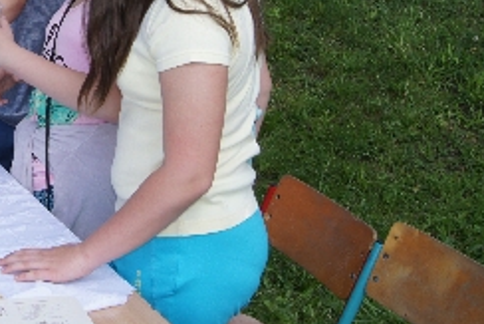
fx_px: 1090
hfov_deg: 23.7
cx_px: -26
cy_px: 59
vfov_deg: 16.7
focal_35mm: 81
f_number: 11
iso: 200
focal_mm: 22
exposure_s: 1/160
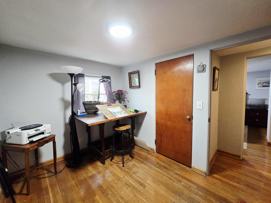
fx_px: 102
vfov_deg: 89.9
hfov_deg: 106.2
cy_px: 102
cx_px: 136
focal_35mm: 13
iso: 500
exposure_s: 1/60.2
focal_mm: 2.2
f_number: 2.2
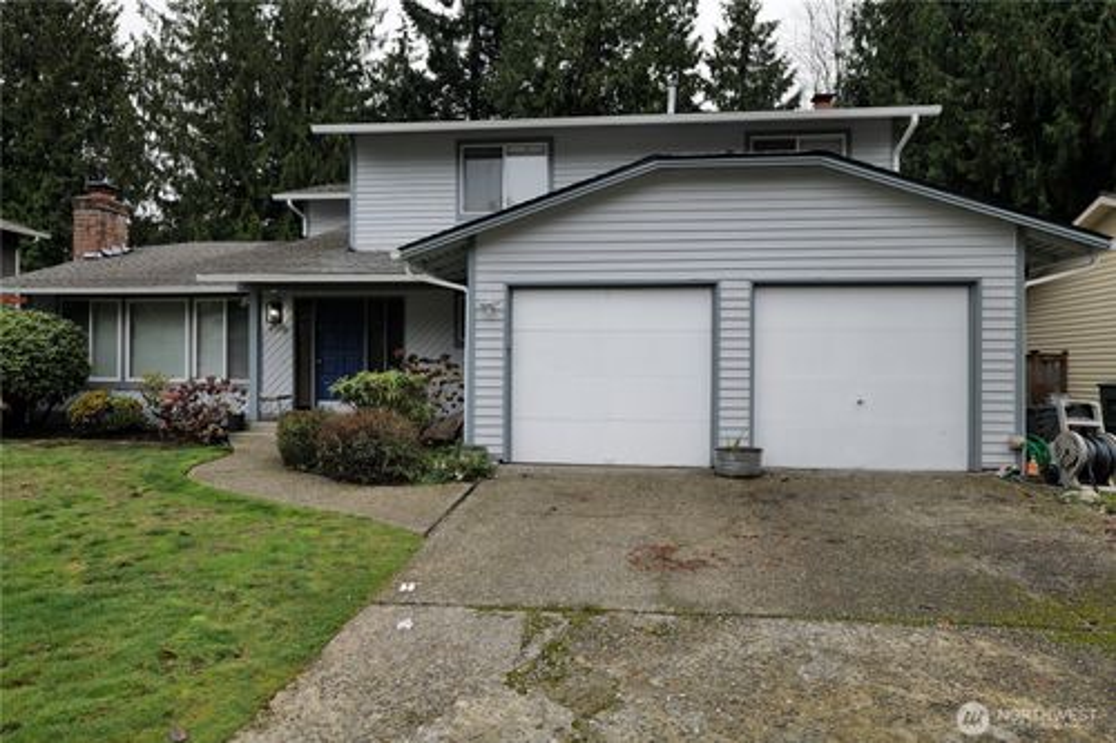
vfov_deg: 57.2
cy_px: 372
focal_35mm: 22
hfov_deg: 78.6
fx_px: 682
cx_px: 558
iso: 100
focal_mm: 22
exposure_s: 1/160
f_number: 2.8
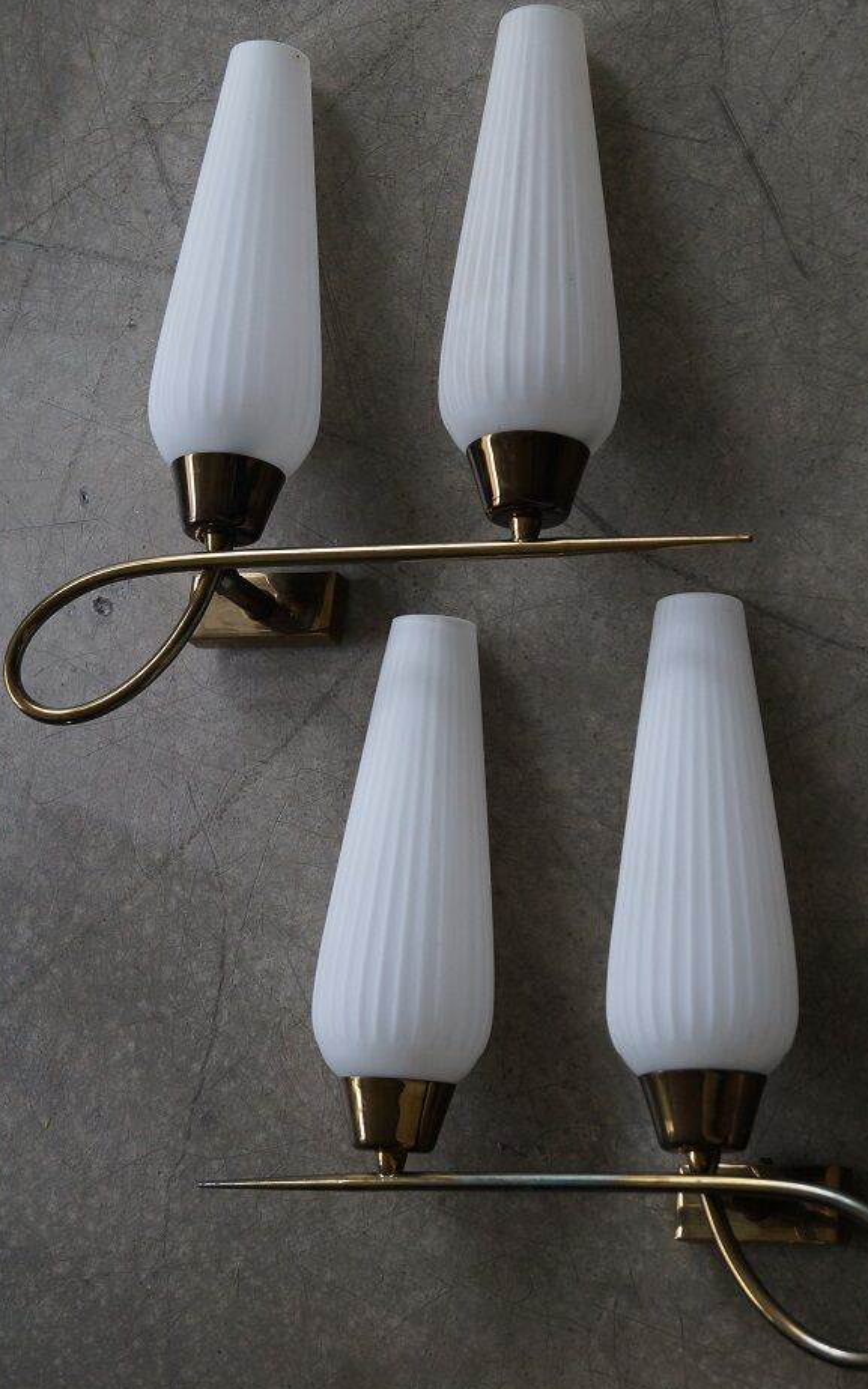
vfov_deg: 31.5
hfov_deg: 20.0
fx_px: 2462
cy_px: 667
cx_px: 479
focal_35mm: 65
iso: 640
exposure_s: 1/80
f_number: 5.6
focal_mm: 40
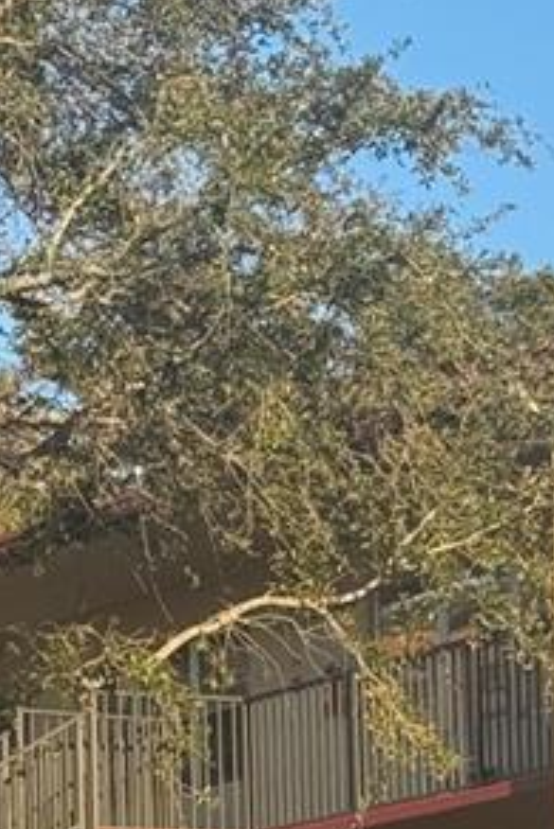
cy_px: 1099
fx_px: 4726
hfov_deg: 6.7
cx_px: 134
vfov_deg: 9.8
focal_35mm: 205
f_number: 1.78
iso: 64
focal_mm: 6.76
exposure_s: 1/1923
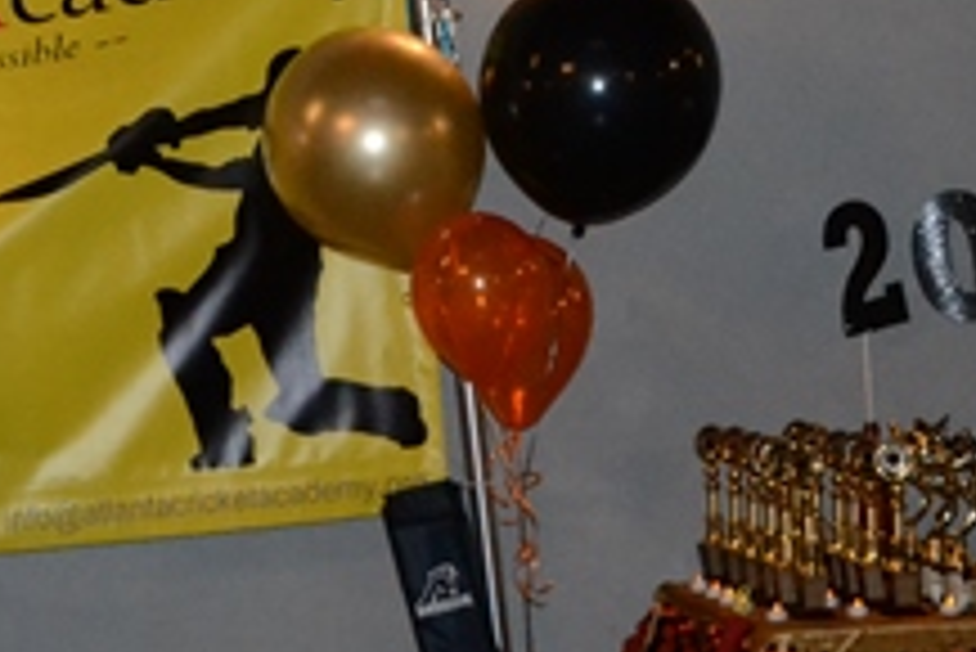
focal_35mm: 122
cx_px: -99
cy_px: 304
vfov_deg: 11.3
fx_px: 3310
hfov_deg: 16.3
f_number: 6.3
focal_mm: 26
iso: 3200
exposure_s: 1/200
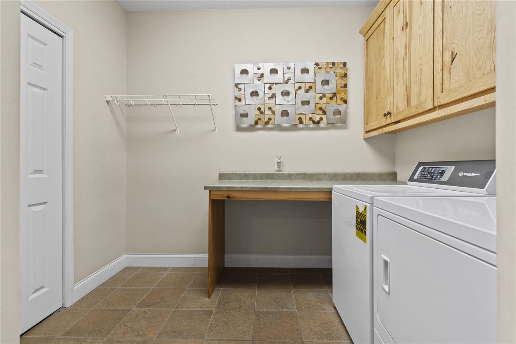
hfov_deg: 96.7
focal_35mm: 16
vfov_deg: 73.7
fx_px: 229
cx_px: 258
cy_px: 172
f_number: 9
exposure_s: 1/1.25
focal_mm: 16
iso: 400
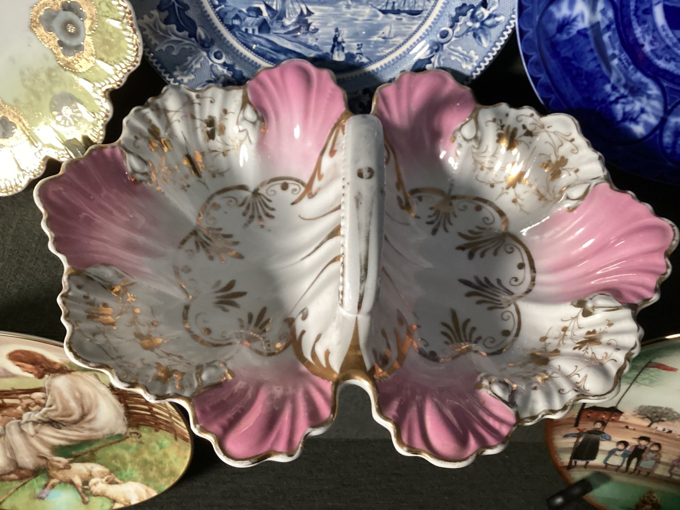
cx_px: 340
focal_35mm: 31
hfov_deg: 58.3
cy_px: 255
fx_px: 609
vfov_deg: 45.4
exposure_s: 1/60
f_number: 2.4
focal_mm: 3.3
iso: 200
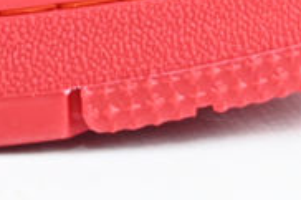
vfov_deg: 4.6
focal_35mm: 287
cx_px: -455
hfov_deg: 6.7
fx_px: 2400
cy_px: -392
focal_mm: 29
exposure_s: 1/125
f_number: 4.8
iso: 800
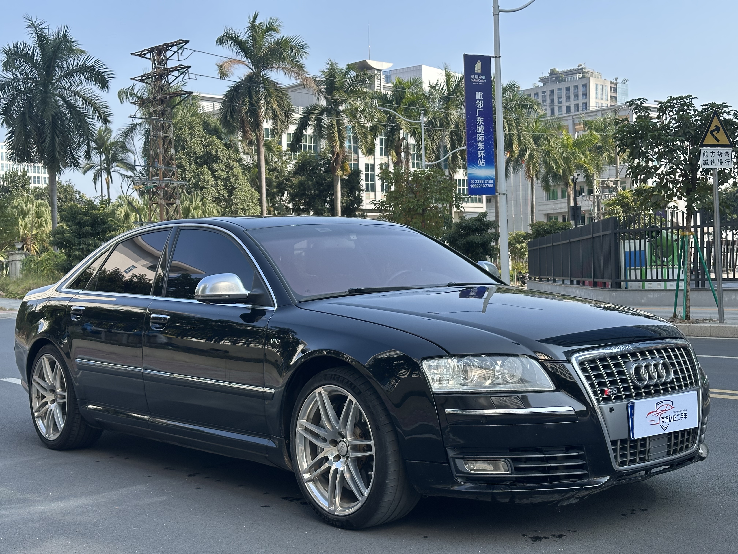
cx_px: 369
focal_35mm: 48
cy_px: 277
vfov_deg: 30.3
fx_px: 1023
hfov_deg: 39.7
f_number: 1.78
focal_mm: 6.86
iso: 64
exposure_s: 1/1171
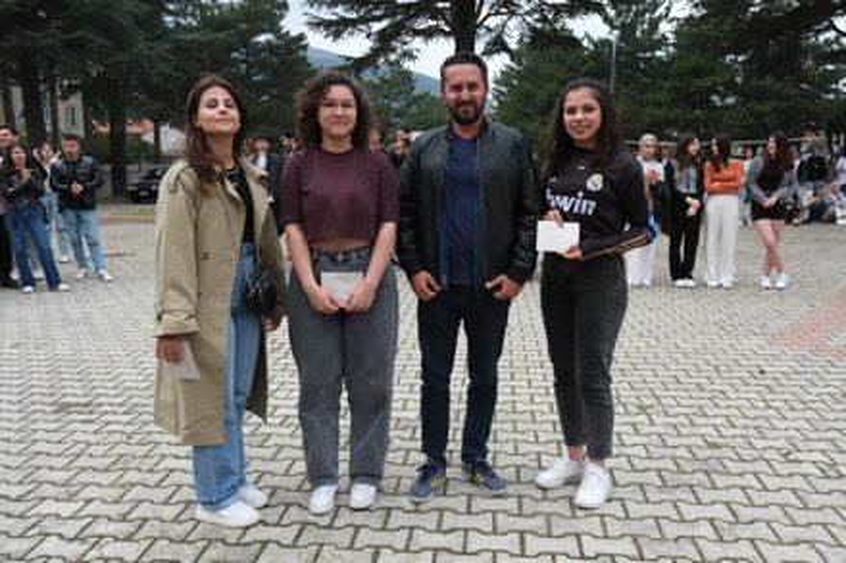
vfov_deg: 44.9
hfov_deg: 63.7
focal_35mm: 29
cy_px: 282
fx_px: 681
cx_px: 423
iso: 2000
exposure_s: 1/4000
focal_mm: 19.4
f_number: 5.6
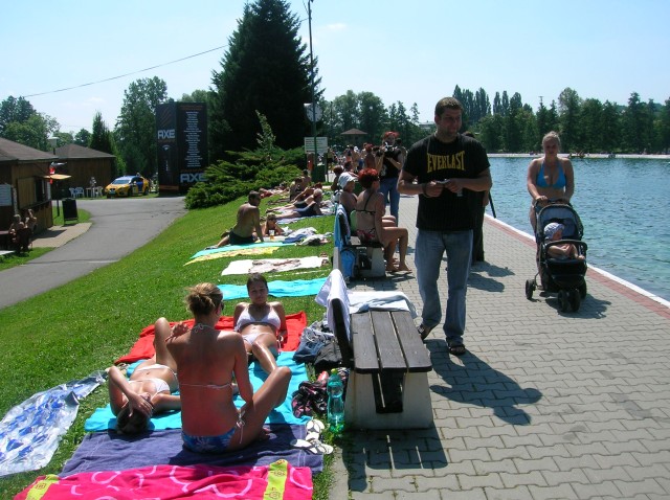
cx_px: 335
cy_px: 250
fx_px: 657
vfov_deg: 41.7
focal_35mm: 34
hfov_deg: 54.0
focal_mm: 5.7
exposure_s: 1/480
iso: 50
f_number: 4.9
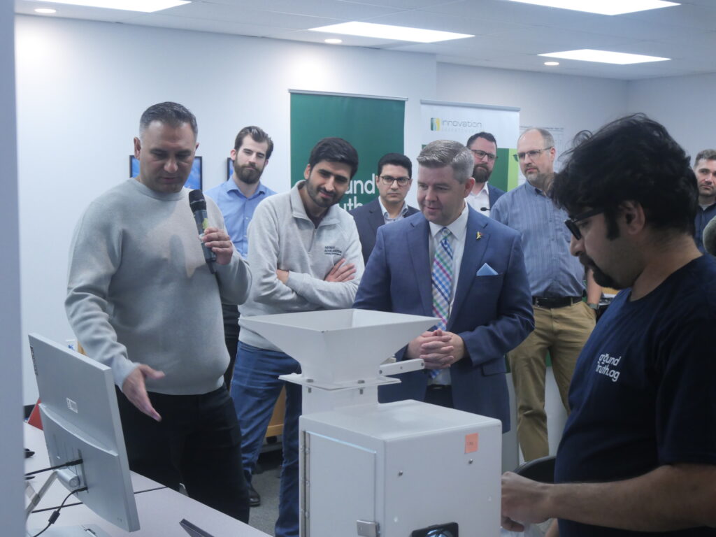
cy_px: 268
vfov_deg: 28.0
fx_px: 1076
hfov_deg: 36.8
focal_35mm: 52
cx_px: 358
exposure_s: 1/60
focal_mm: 26
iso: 1600
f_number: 5.3
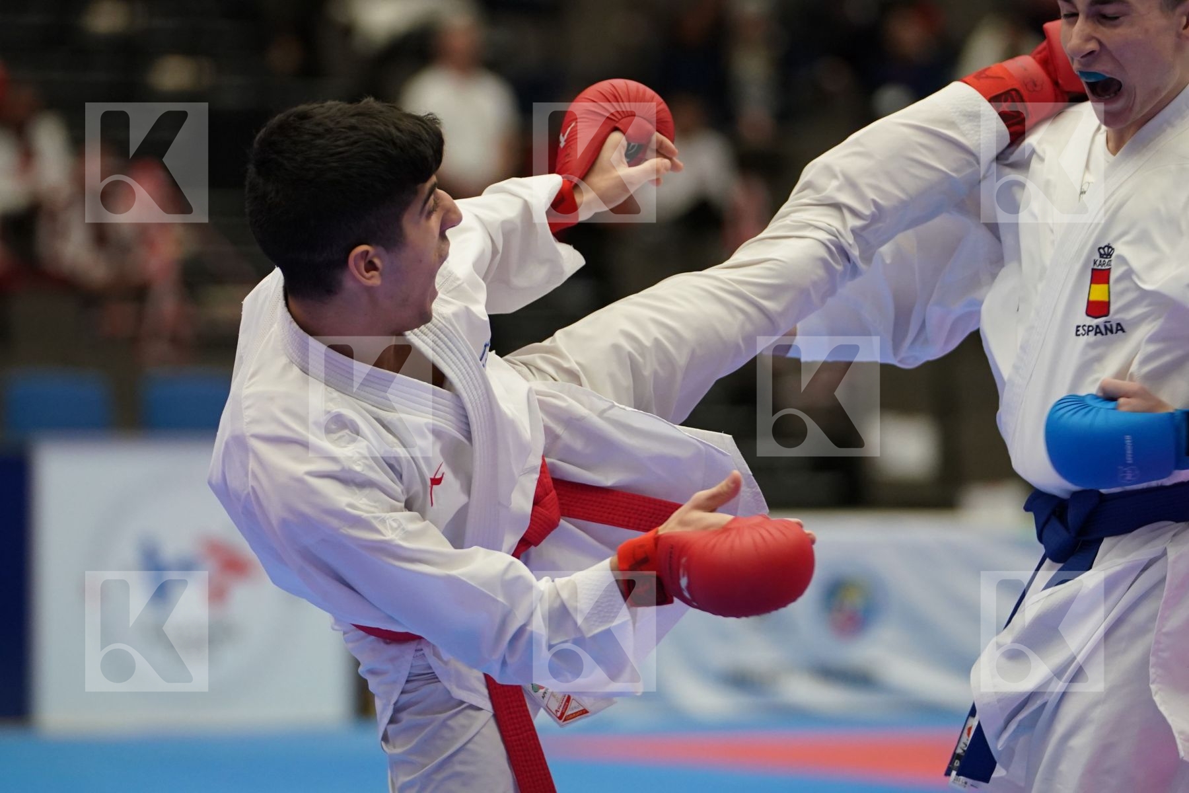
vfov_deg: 5.4
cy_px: 396
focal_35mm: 256
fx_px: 8454
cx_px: 594
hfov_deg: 8.0
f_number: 2.8
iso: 2000
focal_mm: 171
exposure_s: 1/1000
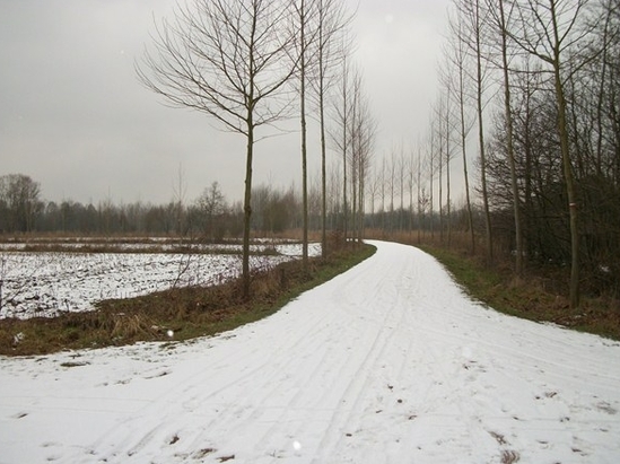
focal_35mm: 35
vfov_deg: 40.6
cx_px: 291
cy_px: 245
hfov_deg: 52.6
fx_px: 626
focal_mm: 5.7
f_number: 2.9
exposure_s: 1/400
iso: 80
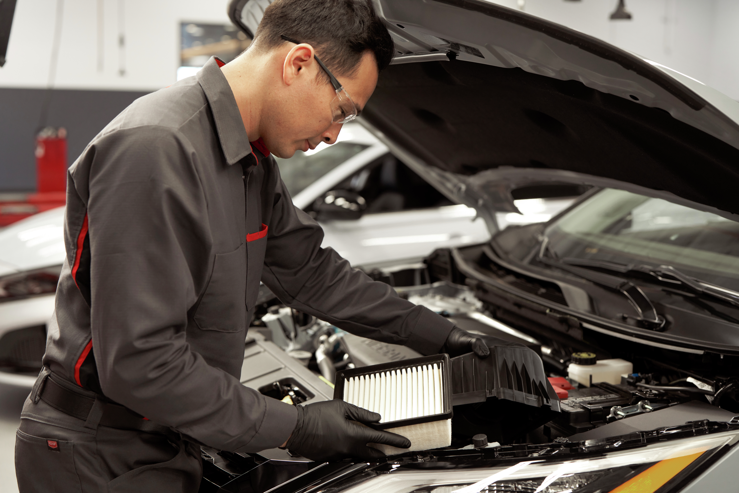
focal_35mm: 50
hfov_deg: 39.6
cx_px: 370
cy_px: 246
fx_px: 1026
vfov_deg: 27.0
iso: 640
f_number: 2.8
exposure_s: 1/200
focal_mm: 50
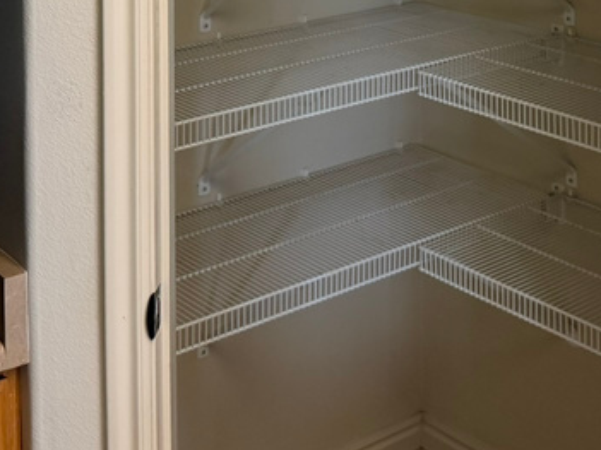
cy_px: -164
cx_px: 306
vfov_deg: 19.1
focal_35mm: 70
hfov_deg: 27.8
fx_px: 1215
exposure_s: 1/66
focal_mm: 6.76
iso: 200
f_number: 1.78
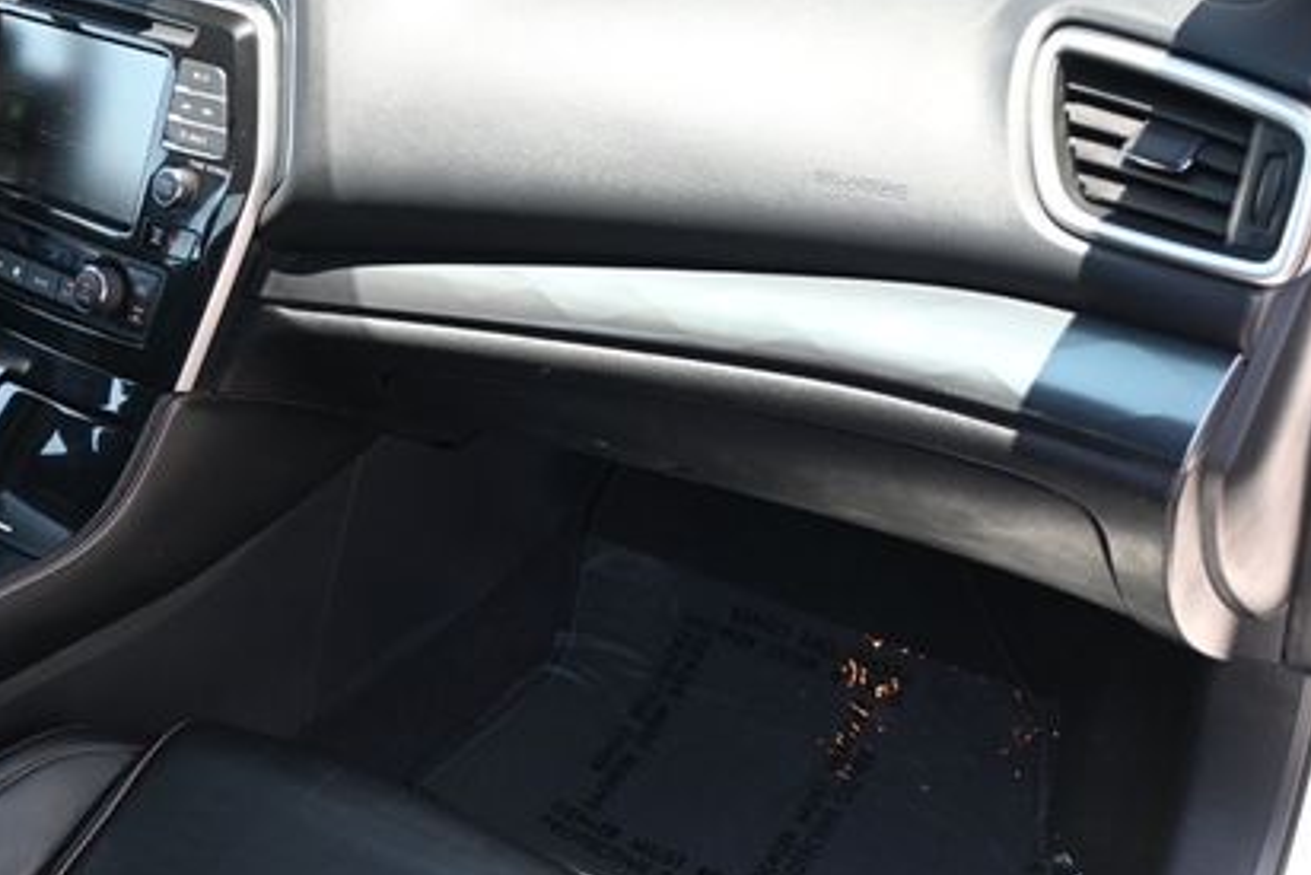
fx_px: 1653
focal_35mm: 45
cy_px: 344
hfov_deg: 41.9
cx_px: 321
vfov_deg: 29.6
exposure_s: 1/160
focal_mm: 19.5
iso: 400
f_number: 3.8
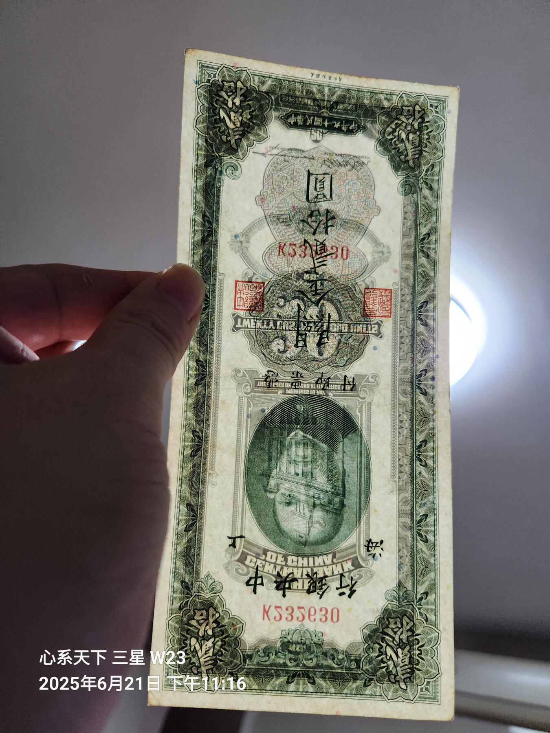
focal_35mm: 23
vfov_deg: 73.9
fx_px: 487
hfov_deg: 58.9
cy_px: 366
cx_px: 275
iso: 800
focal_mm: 5.4
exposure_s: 1/100
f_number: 1.8
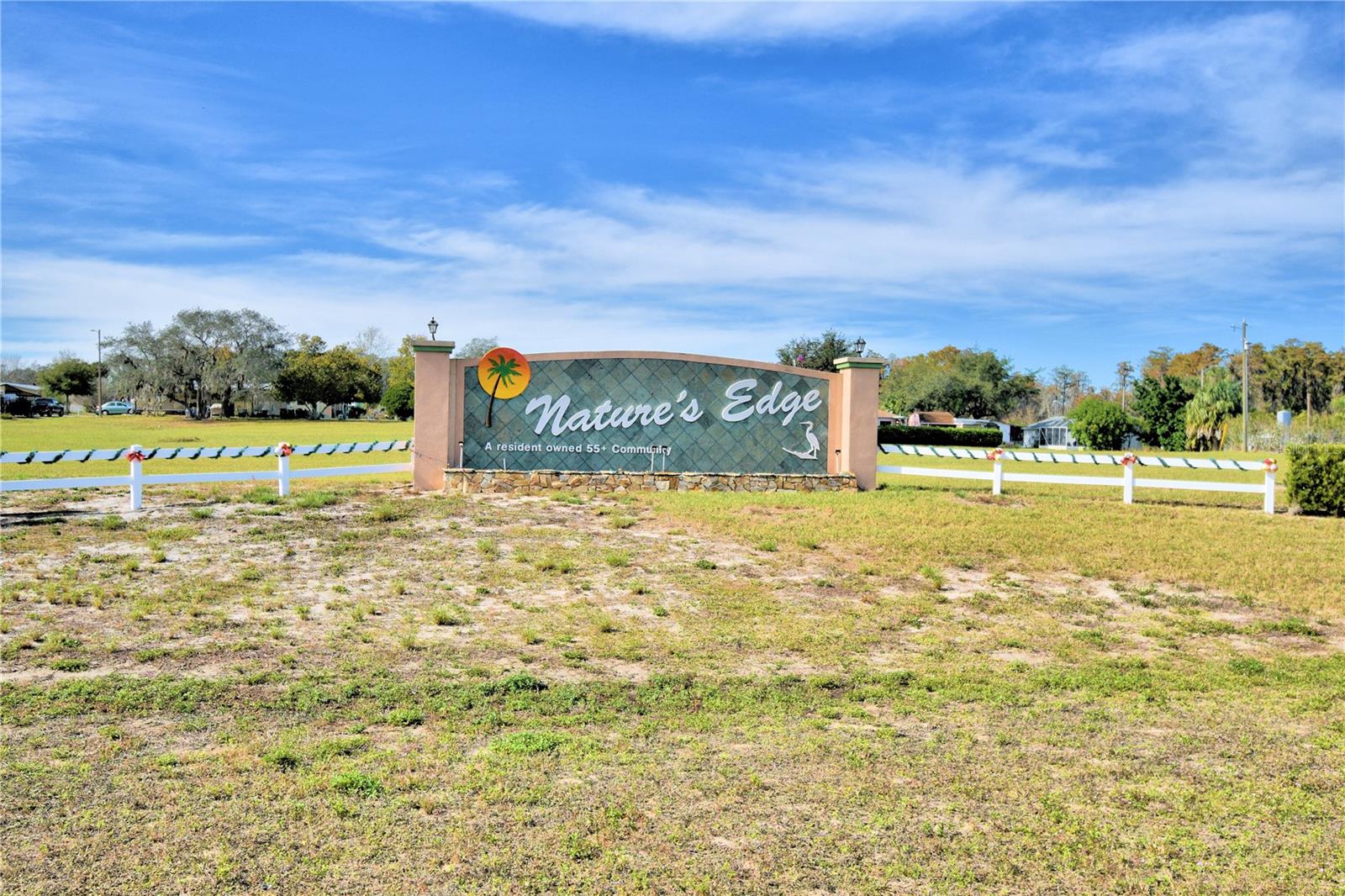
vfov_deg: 43.6
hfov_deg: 61.9
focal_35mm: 30
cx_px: 672
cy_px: 448
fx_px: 1121
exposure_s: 1/1000
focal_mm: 20
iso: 100
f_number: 5.6
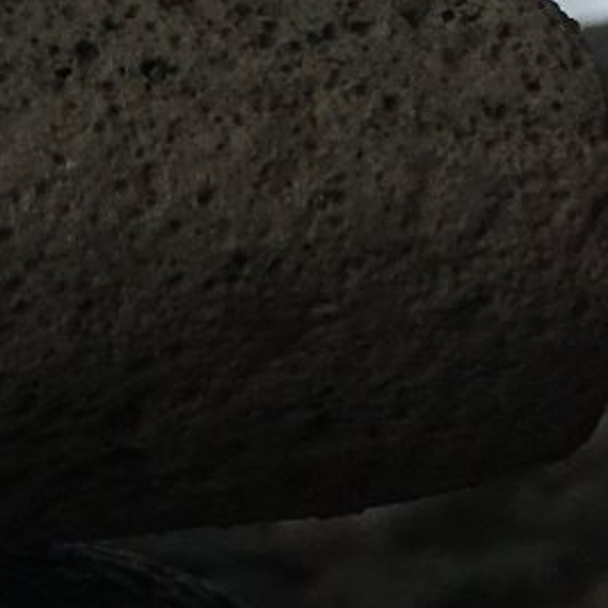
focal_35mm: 154
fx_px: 3060
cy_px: 107
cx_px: -430
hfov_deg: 10.7
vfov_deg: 11.3
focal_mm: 4.15
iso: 25
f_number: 2.2
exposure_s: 1/810
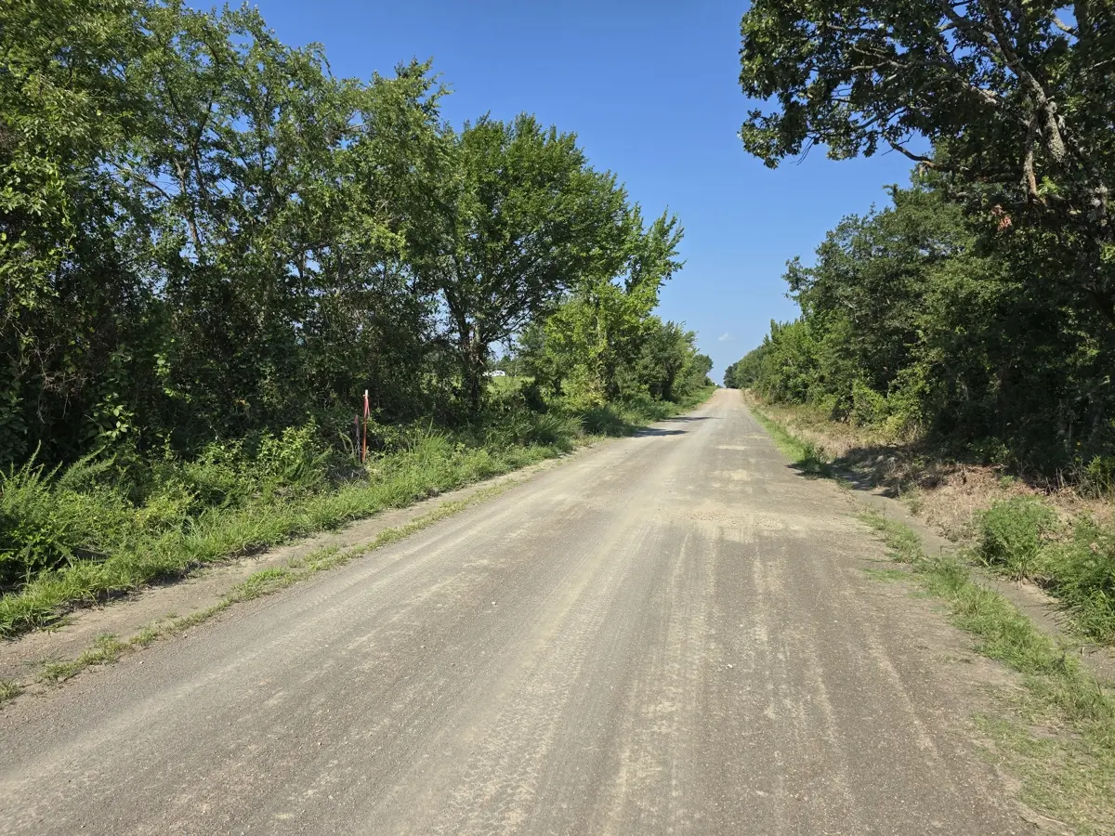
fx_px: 741
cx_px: 558
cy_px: 418
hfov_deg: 73.9
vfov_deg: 58.9
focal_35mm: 23
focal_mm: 6.3
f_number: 1.7
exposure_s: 1/779
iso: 12
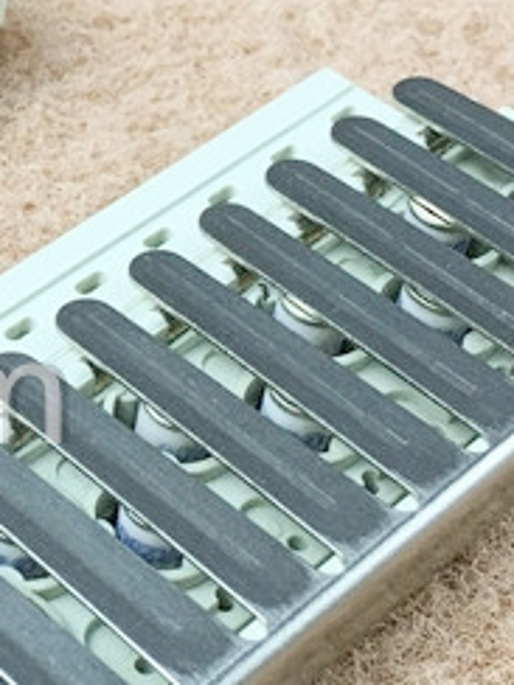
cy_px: 365
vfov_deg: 20.6
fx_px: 1881
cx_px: -154
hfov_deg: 14.9
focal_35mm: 95
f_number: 2.2
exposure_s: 1/33
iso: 25
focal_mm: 4.15
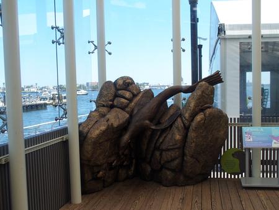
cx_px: 140
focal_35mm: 38
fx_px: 306
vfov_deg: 37.8
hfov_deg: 49.0
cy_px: 105
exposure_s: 1/500
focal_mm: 8.1
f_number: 3.5
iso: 100
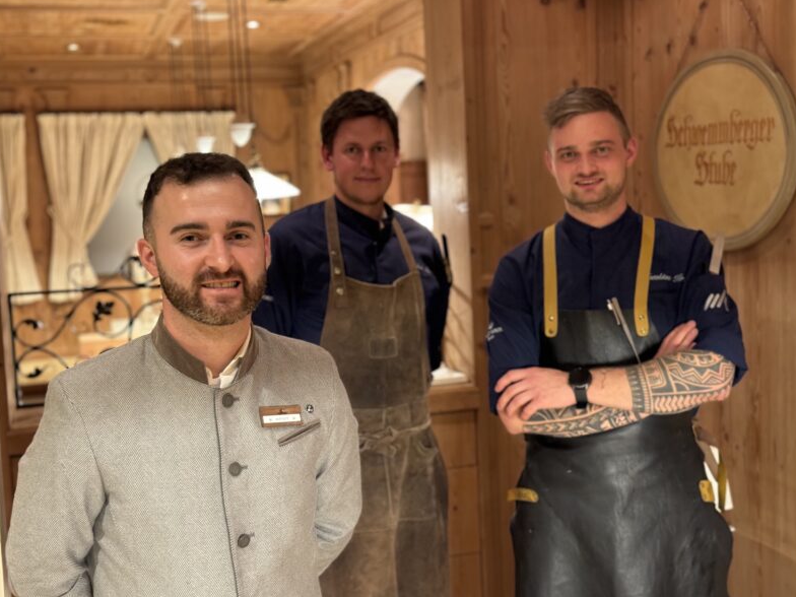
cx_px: 401
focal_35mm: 49
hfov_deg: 38.9
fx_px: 1127
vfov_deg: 29.7
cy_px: 302
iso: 640
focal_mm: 6.76
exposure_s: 1/25
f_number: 1.78
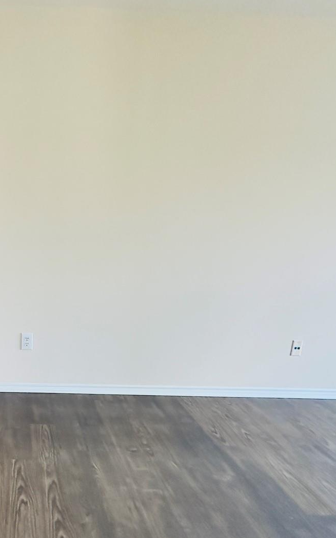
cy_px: 299
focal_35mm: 29
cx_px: 15
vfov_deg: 64.5
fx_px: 425
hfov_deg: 39.1
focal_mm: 2.22
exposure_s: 1/120
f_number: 2.2
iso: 250
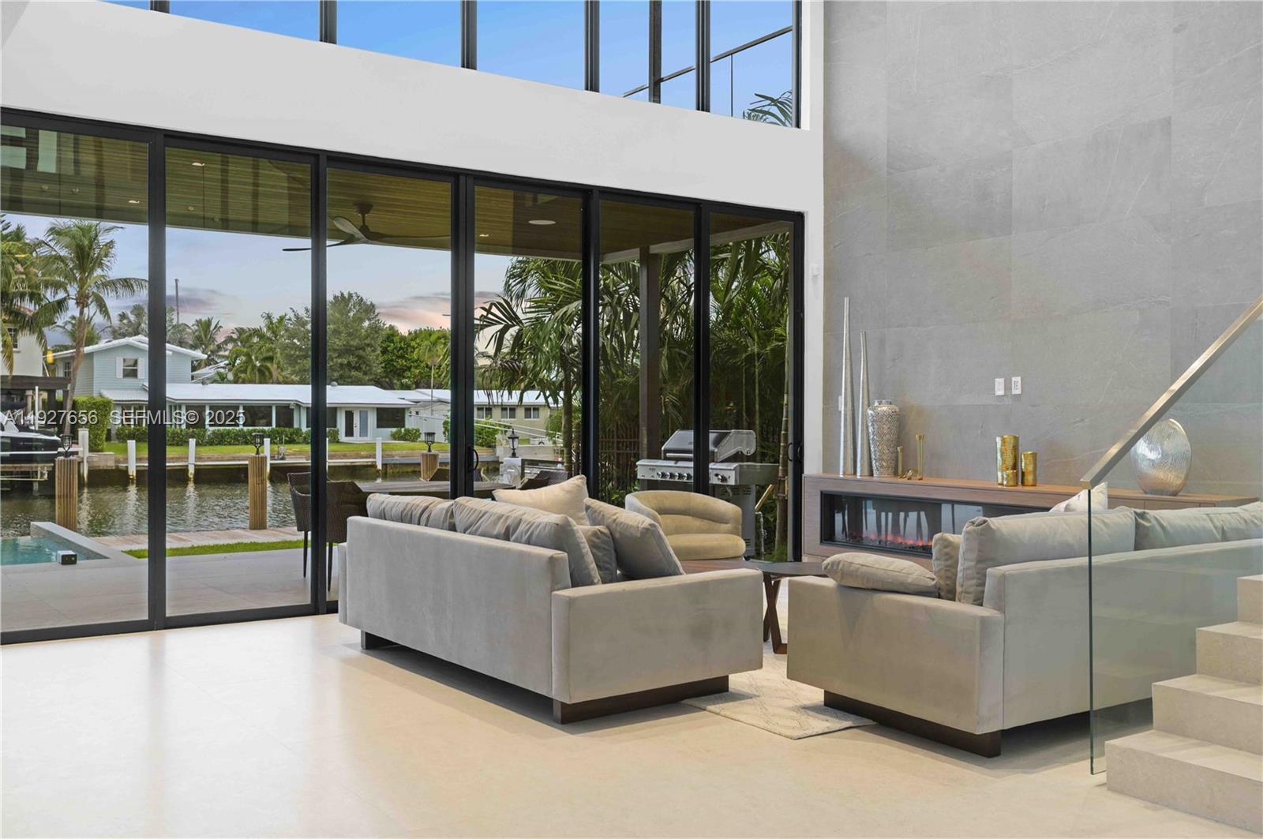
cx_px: 632
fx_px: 1227
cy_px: 420
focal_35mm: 35
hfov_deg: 54.5
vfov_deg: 37.8
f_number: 5.6
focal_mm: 35
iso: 100
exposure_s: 1
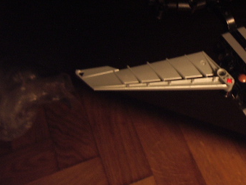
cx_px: 207
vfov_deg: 22.1
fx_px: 470
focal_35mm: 66
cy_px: 48
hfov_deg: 28.5
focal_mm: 5.8
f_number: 2.6
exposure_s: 1/15
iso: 200
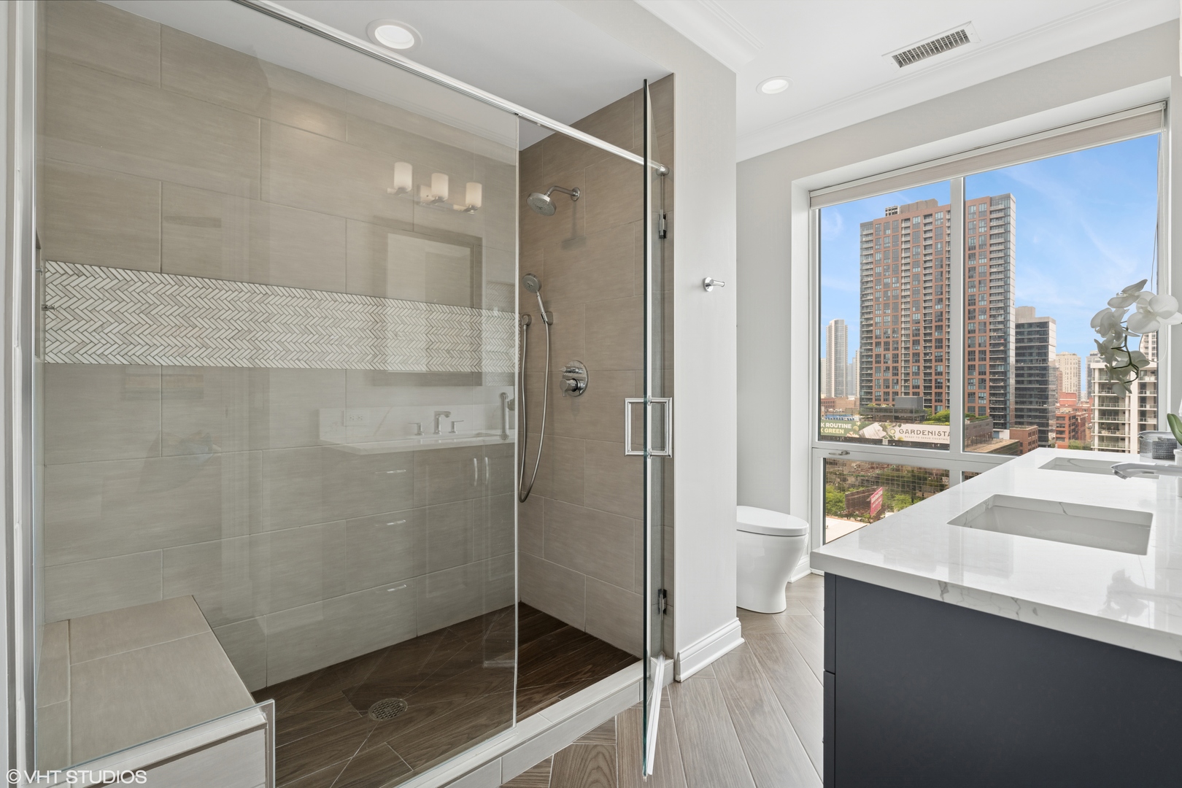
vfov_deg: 73.7
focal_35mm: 16
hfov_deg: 96.7
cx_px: 591
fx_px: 525
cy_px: 394
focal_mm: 16
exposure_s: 1/125
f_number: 8
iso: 320
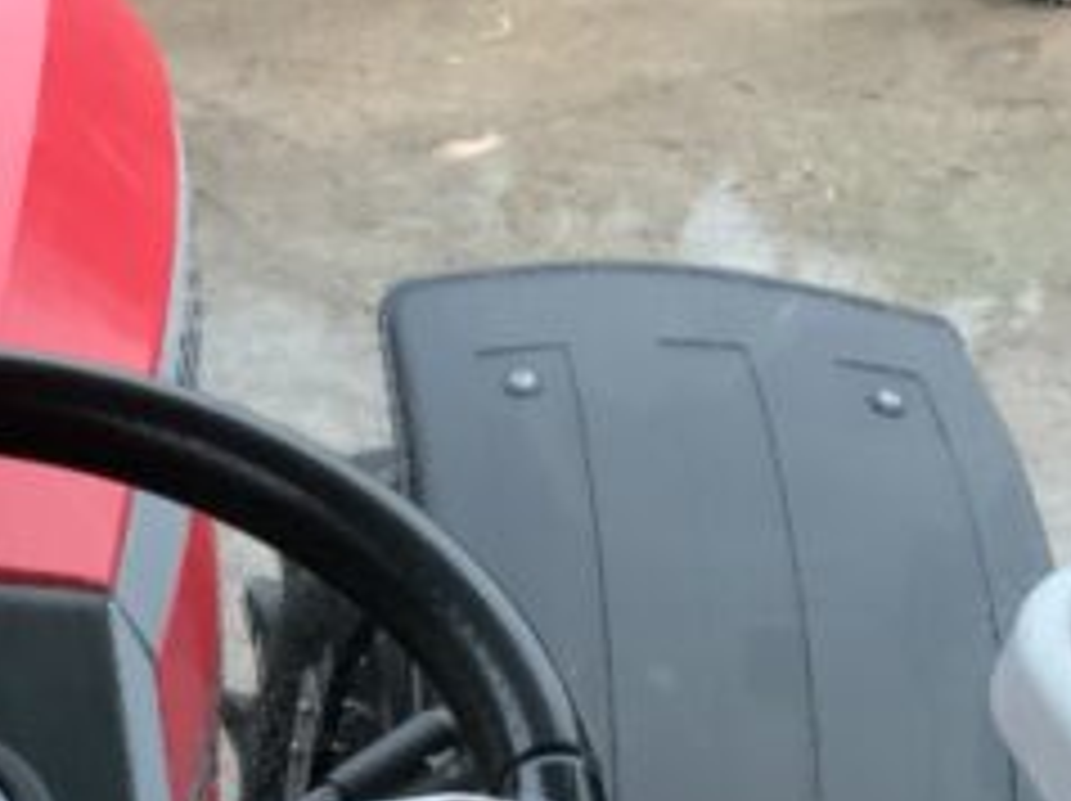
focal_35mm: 78
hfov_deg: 23.5
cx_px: -108
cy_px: 855
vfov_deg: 18.2
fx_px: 2411
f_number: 1.8
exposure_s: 1/48
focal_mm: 3
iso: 250
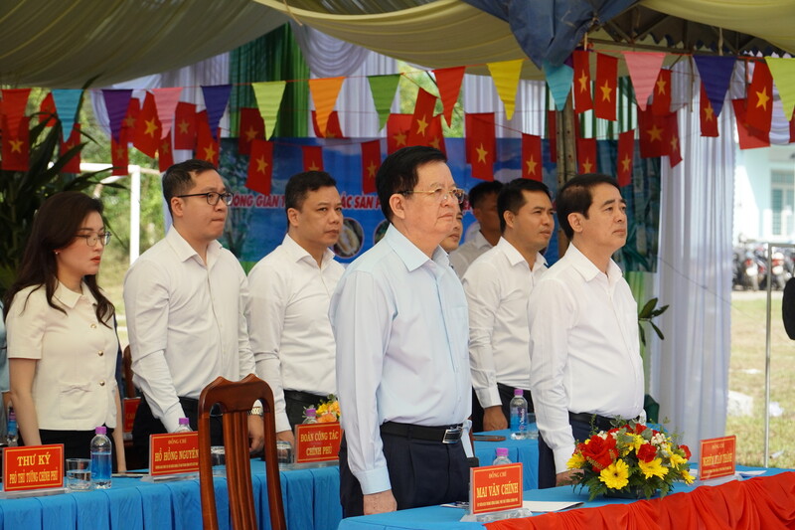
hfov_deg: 17.7
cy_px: 265
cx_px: 398
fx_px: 2550
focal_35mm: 116
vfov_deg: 11.9
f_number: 5.6
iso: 800
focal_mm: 77
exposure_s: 1/2000
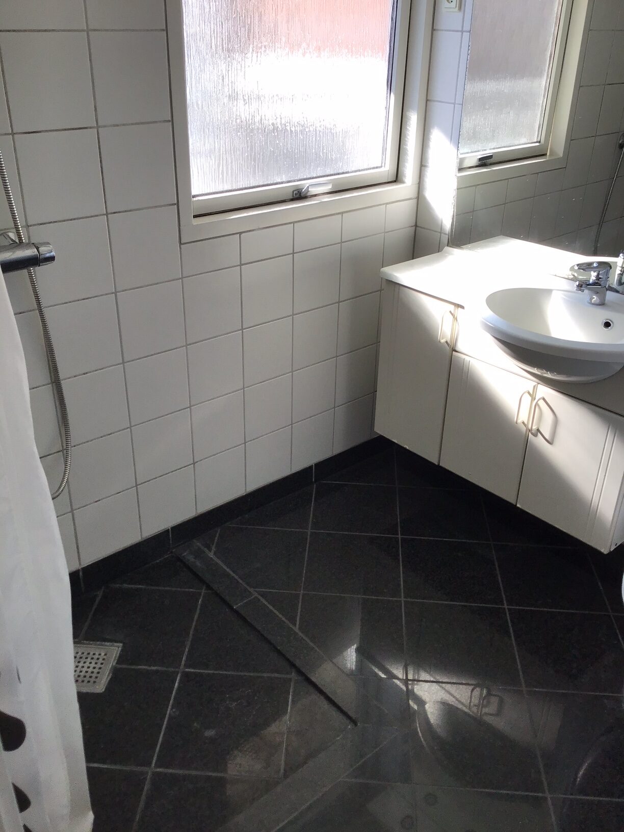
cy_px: 416
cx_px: 312
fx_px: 745
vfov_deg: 58.4
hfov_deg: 45.4
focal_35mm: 31
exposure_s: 1/177
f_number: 2.4
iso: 25
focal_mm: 3.3
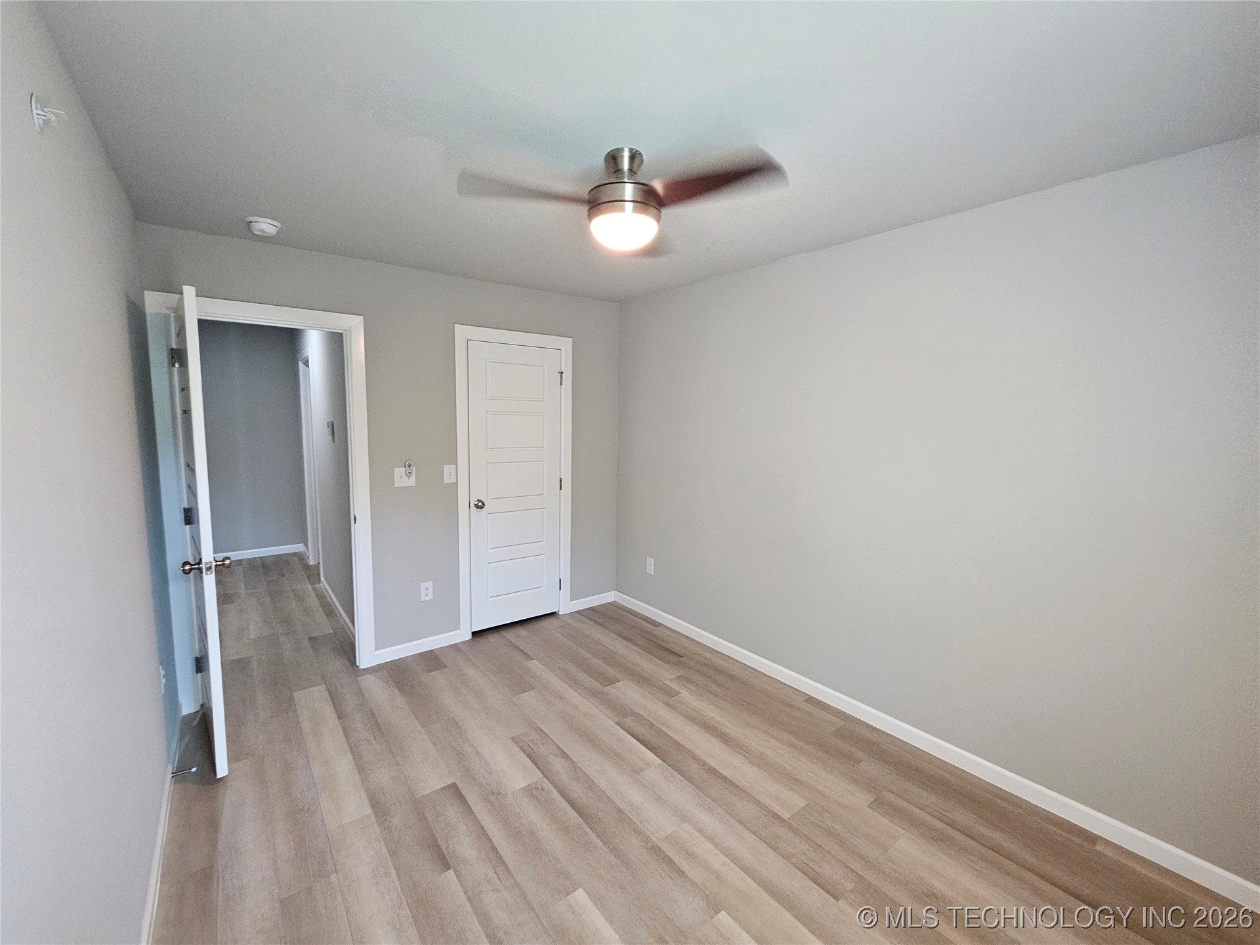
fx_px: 473
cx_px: 630
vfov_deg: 89.9
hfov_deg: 106.2
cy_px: 472
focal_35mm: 13
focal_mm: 2.2
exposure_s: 1/60
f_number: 2.2
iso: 400
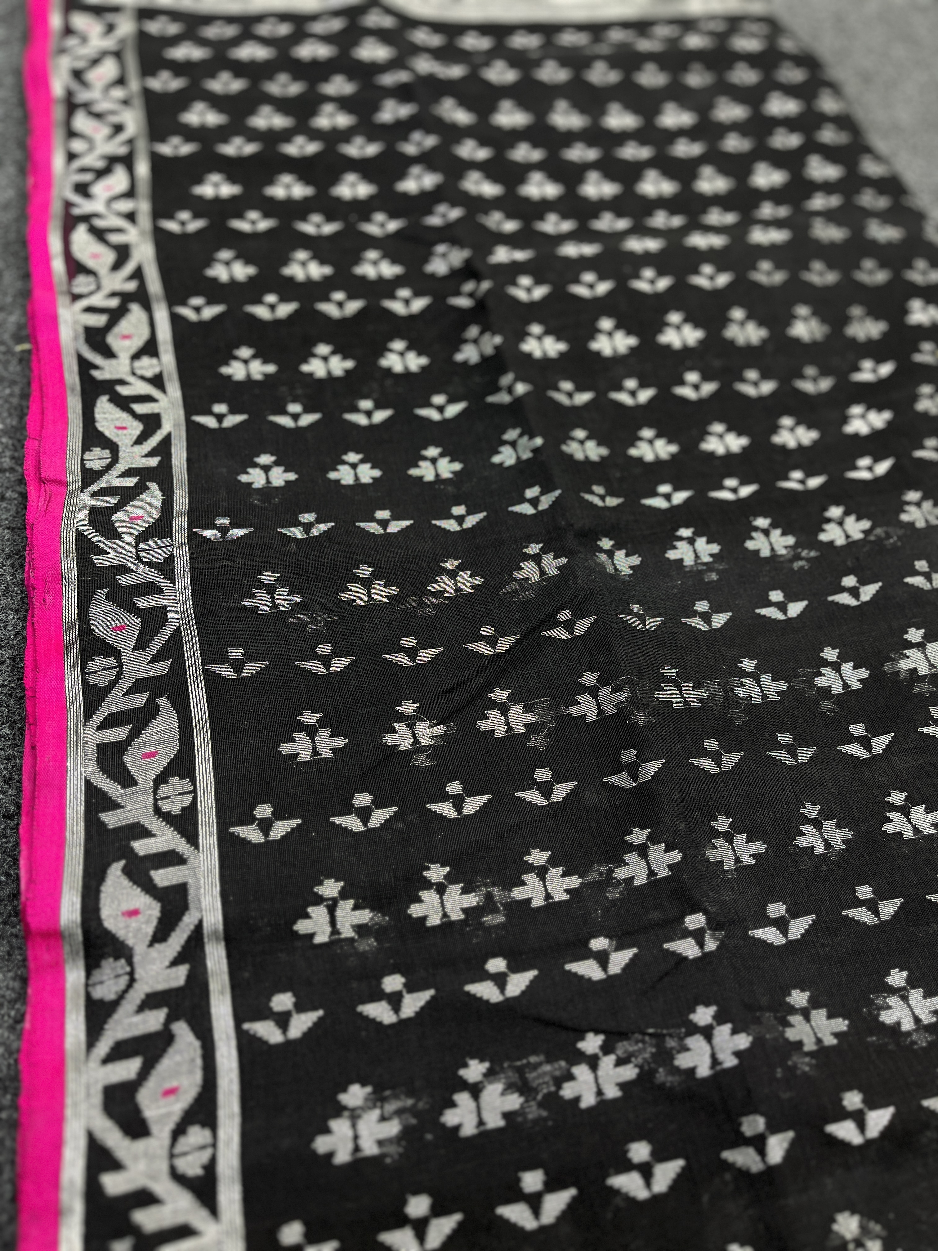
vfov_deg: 67.3
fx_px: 939
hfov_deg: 53.1
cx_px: 469
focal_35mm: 26
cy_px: 626
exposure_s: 1/96
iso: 125
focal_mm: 5.1
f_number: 1.6
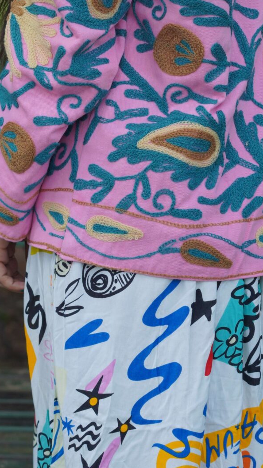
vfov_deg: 16.6
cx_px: 177
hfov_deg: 9.5
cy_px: 12
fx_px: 1575
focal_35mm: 127
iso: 100
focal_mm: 50
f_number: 4
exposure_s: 1/250
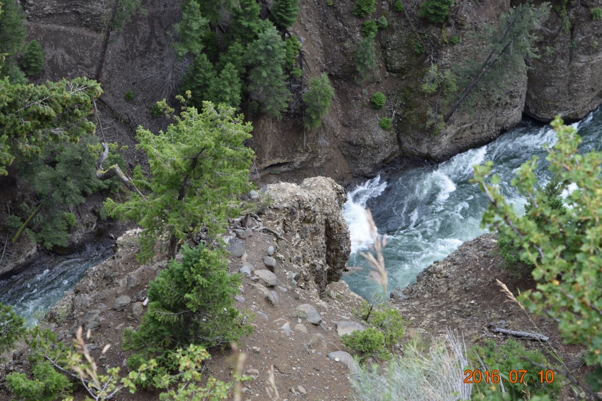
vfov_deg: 15.8
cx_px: 298
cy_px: 198
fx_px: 1446
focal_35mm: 87
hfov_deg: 23.5
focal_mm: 55
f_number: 8
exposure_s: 1/250
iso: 400
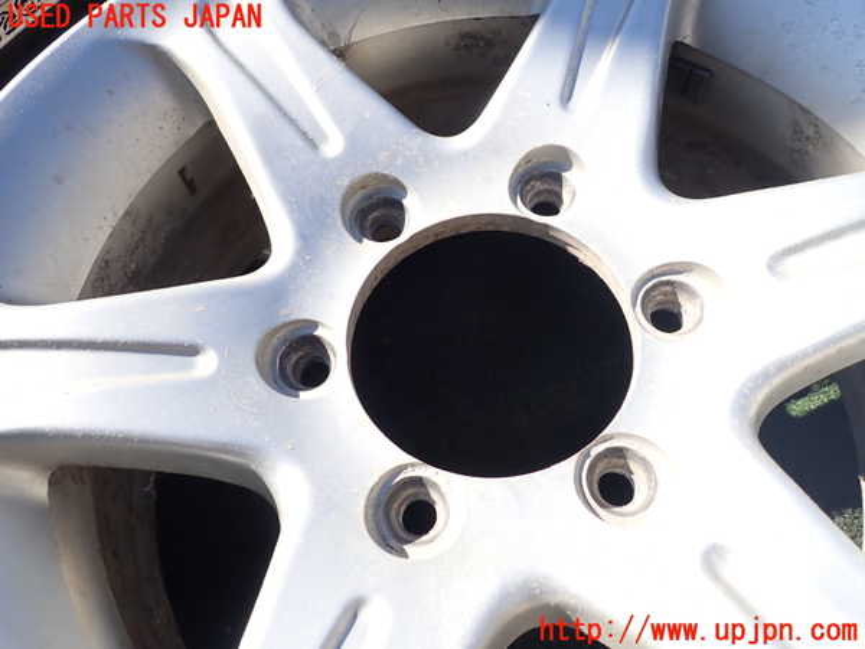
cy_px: 324
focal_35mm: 25
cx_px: 432
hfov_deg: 69.4
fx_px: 625
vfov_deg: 54.9
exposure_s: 1/640
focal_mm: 4.5
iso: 100
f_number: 2.8
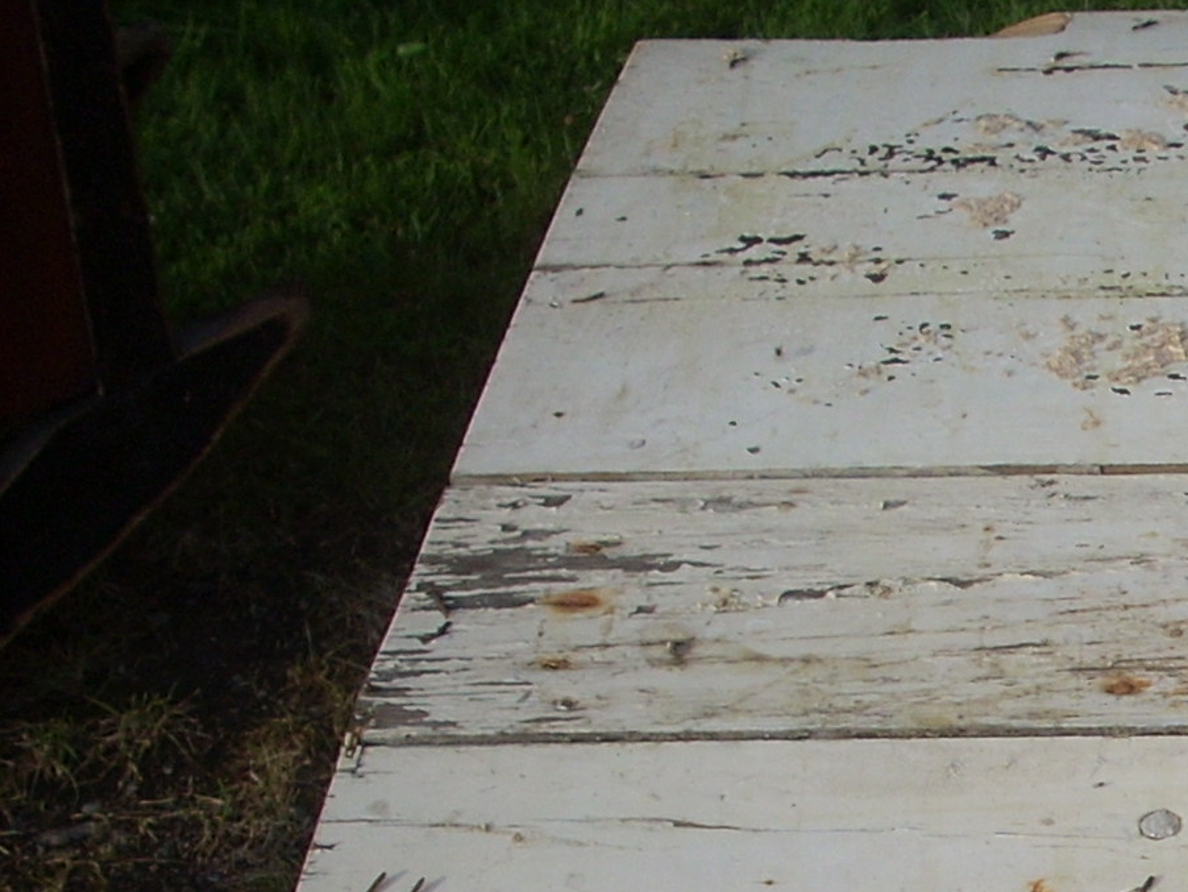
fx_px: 3604
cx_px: 1683
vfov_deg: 13.8
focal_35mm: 105
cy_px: 964
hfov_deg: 17.2
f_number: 2.8
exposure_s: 1/439
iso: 64
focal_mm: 6.2
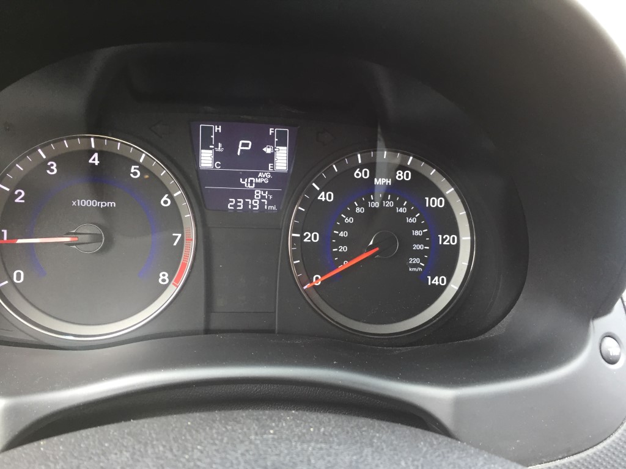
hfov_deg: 61.7
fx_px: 524
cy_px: 234
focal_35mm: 29
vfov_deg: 48.2
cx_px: 313
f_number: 2.2
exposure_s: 1/30
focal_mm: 4.15
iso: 40
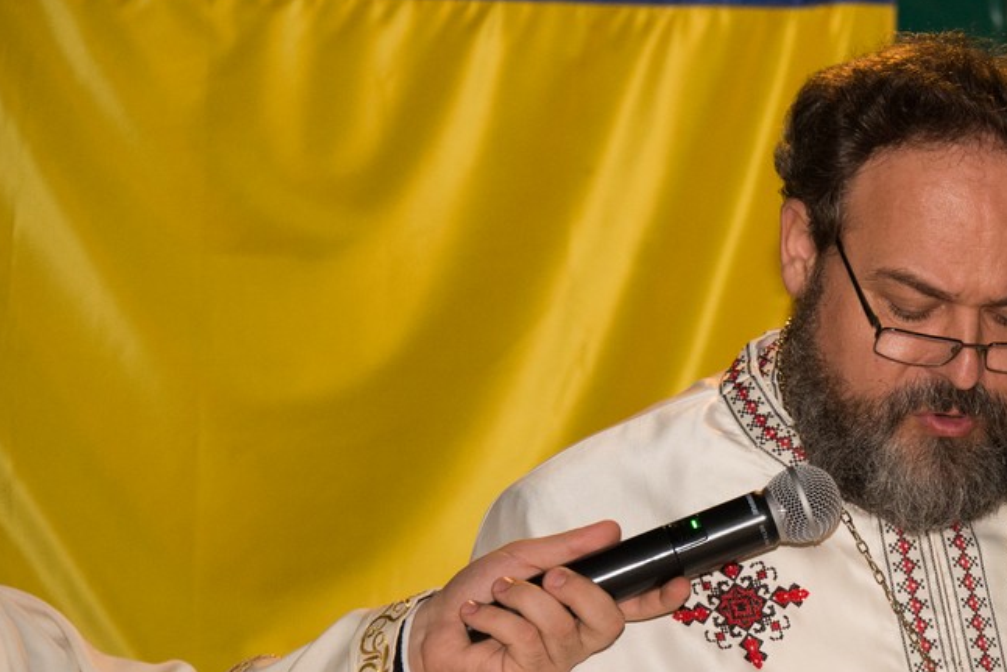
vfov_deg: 4.6
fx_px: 8393
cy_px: 575
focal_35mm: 300
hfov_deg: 6.8
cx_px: 1061
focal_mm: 135
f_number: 5.6
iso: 1600
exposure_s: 1/80
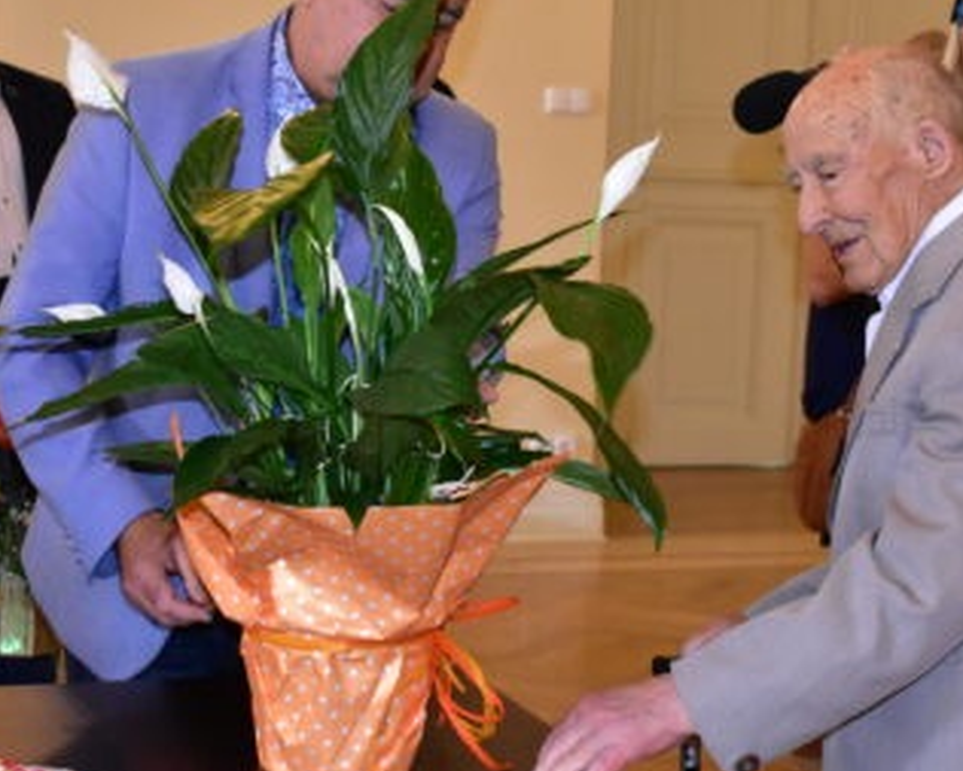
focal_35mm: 87
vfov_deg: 17.6
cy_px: 241
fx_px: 2479
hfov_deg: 22.0
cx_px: 564
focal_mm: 31
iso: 3200
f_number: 4.2
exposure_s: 1/80
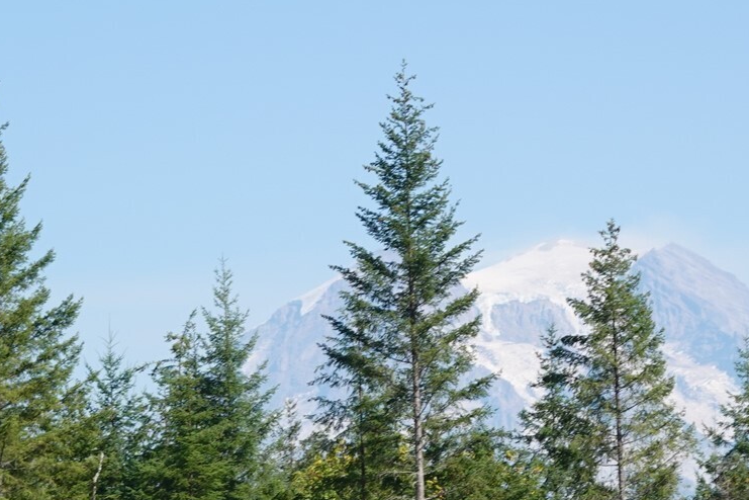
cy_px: 480
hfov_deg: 7.1
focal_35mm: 291
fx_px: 6054
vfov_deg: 4.7
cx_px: 427
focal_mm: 46.41
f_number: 4
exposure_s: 1/640
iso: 100
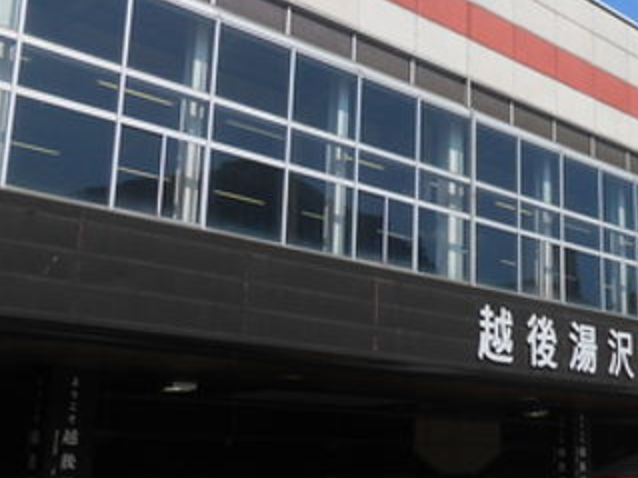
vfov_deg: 27.5
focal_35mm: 53
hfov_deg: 34.7
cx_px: 538
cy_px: 245
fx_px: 976
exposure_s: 1/1000
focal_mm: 4.6
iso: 80
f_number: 3.5
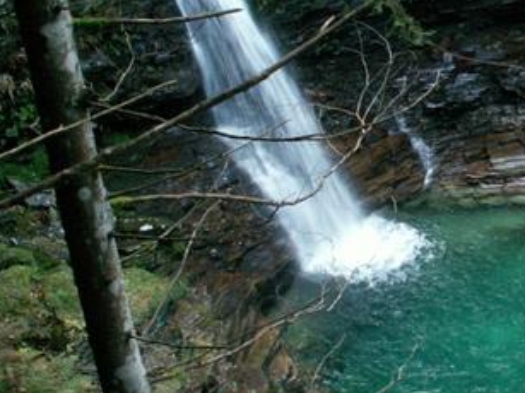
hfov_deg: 25.3
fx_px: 1107
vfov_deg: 20.1
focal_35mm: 73
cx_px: 535
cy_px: 162
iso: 160
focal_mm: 5.86
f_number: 2.8
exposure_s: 1/20
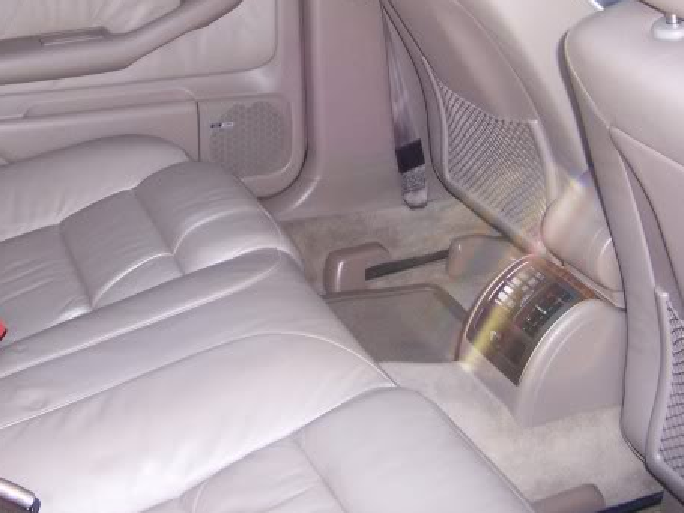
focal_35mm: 58
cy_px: 205
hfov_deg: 32.9
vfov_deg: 25.2
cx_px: 209
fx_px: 1146
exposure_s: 1/60
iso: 140
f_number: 2.8
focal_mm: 5.5
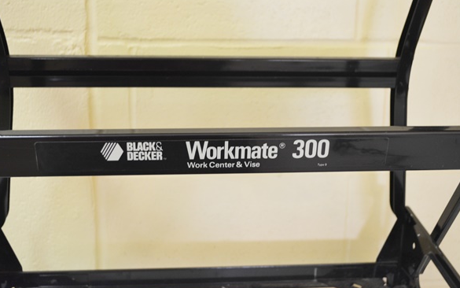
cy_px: 137
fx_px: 589
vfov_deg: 27.4
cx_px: 227
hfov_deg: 42.6
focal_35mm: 47
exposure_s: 1/30
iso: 900
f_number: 4.5
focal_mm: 30
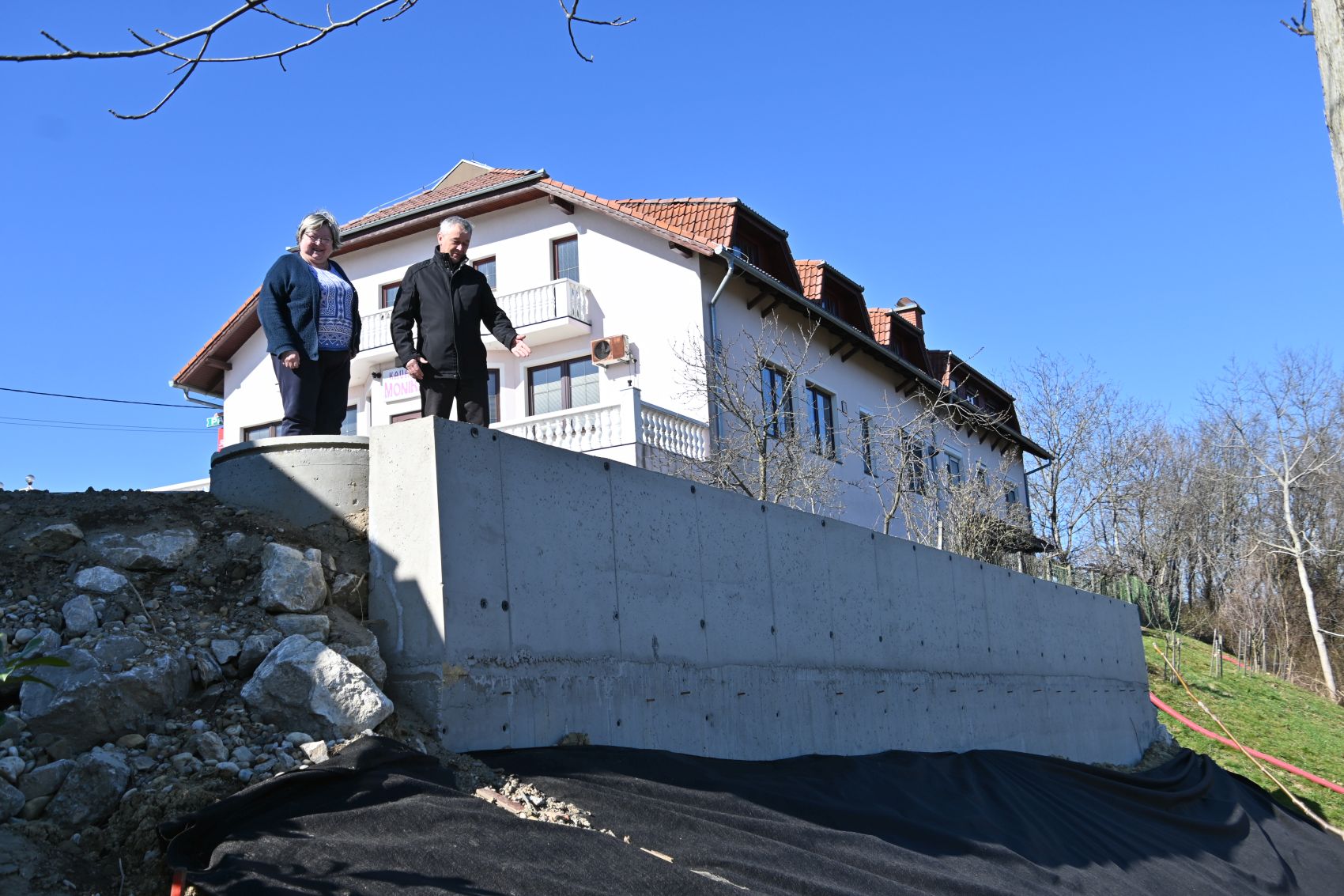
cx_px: 672
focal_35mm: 34
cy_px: 448
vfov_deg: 38.4
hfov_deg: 55.1
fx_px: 1288
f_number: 5.6
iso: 100
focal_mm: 23
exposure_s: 1/400
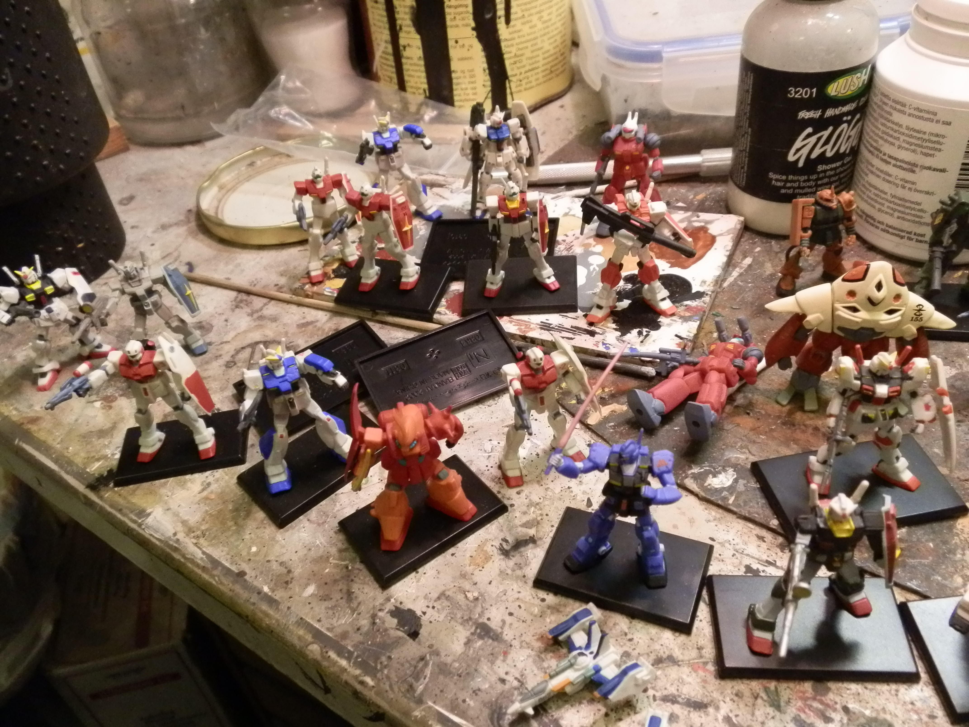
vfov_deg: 49.7
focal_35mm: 28
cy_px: 364
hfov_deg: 63.4
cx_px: 484
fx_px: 784
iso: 400
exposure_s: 1/50
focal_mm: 5
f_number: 3.1
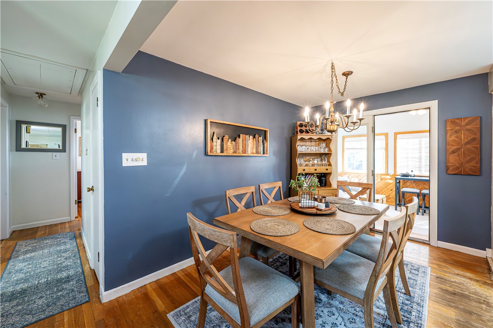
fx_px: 192
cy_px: 164
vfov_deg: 81.1
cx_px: 246
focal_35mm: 14
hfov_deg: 104.3
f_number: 8
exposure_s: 1/60
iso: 4000
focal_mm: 14
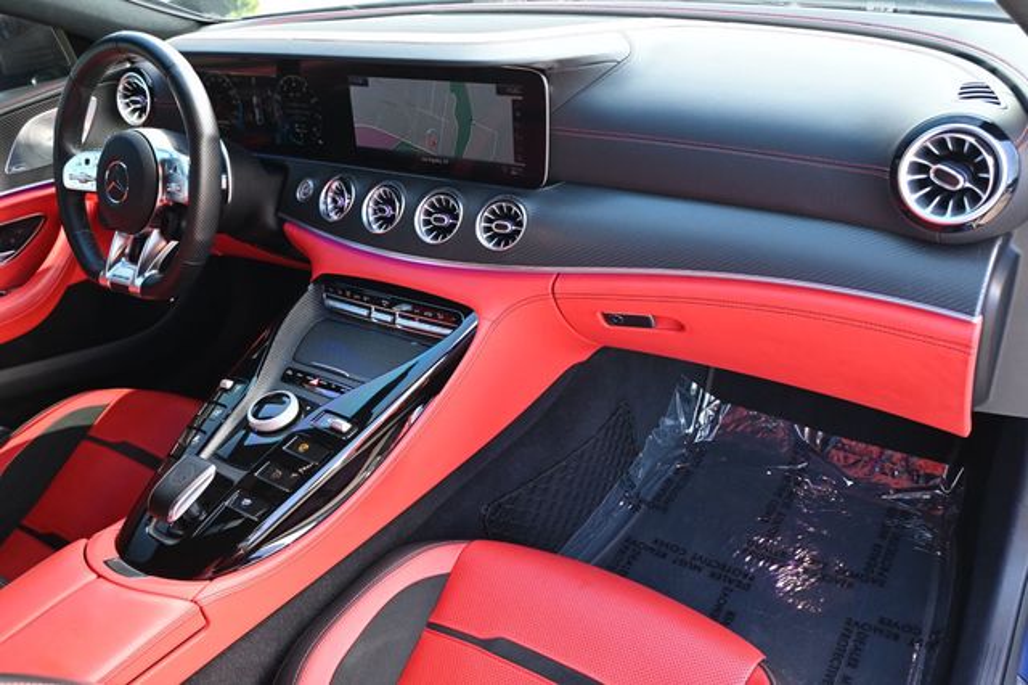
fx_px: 856
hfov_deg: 62.0
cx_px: 514
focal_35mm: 30
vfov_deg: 43.6
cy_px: 342
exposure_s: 1/125
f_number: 3.8
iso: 900
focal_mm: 20
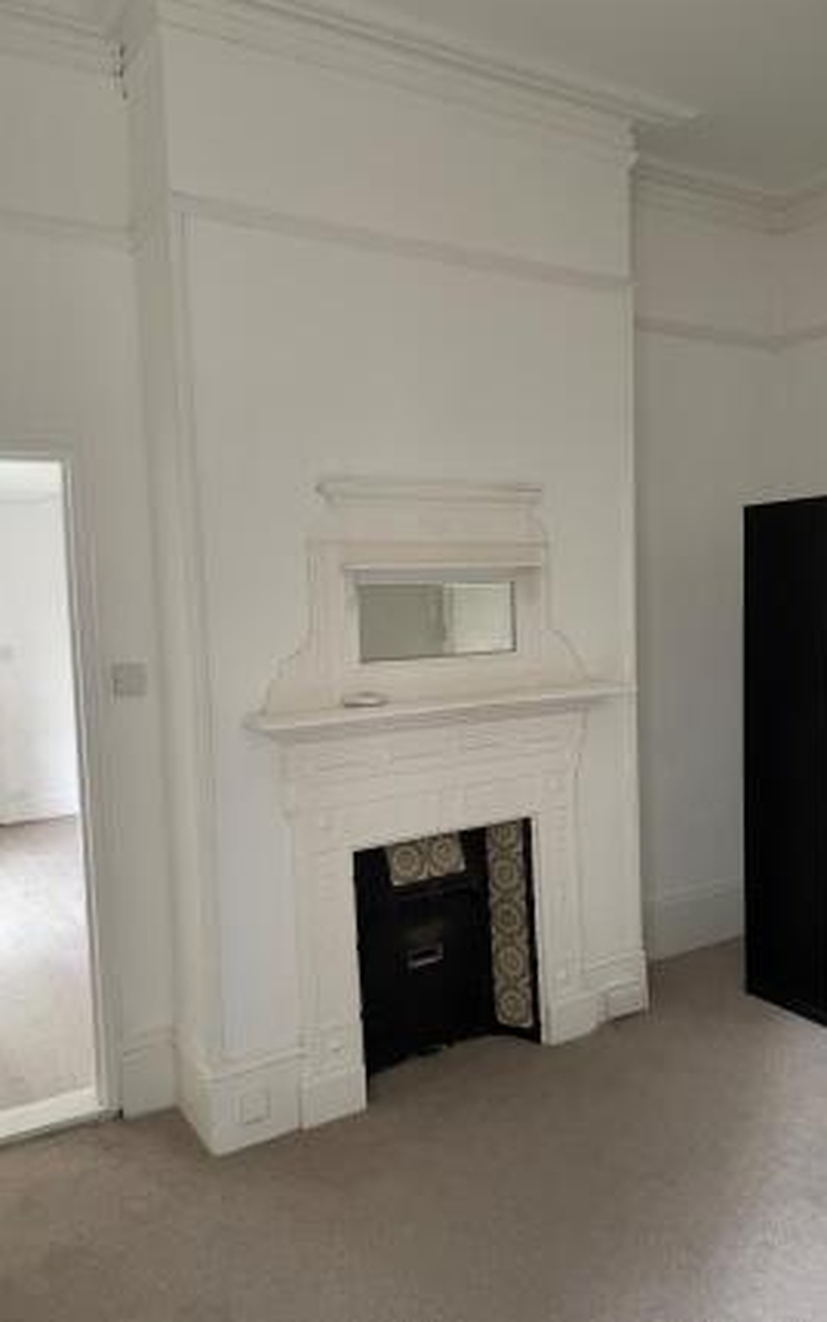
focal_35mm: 28
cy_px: 663
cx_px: 455
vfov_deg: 66.5
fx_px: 1009
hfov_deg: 44.5
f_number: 1.6
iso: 400
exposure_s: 1/50
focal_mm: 4.2
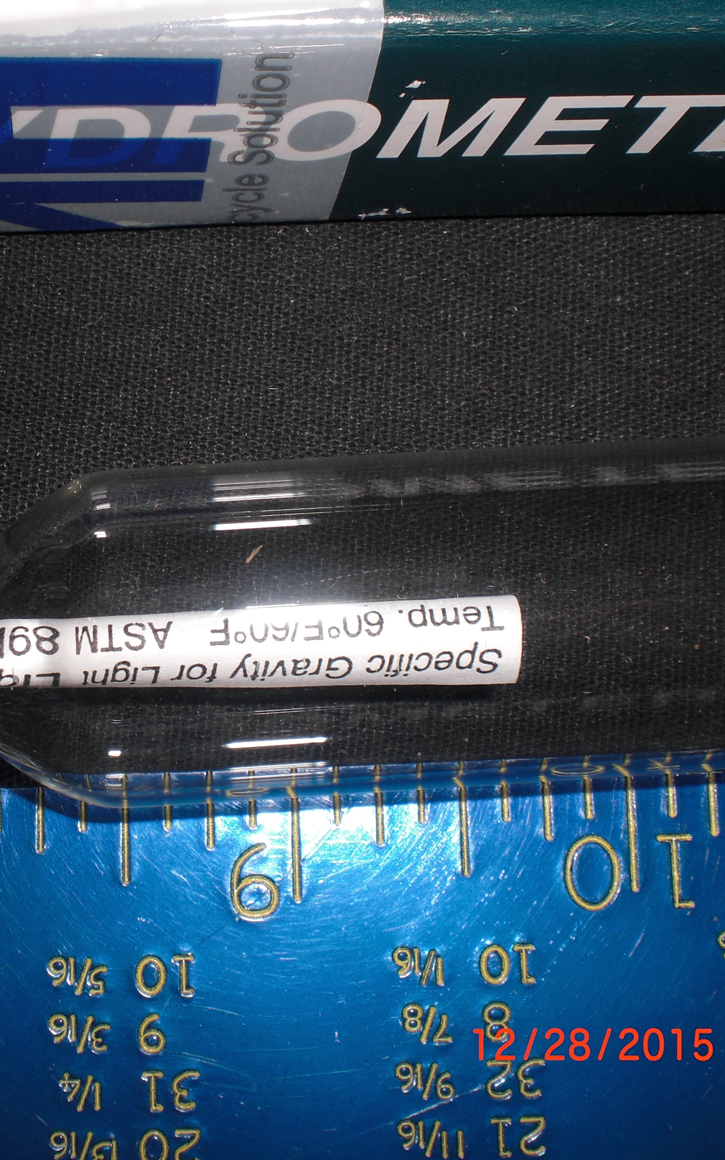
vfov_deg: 37.5
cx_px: 230
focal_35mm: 54
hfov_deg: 23.8
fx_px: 1707
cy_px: 582
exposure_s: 1/60
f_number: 5.6
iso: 64
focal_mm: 6.3
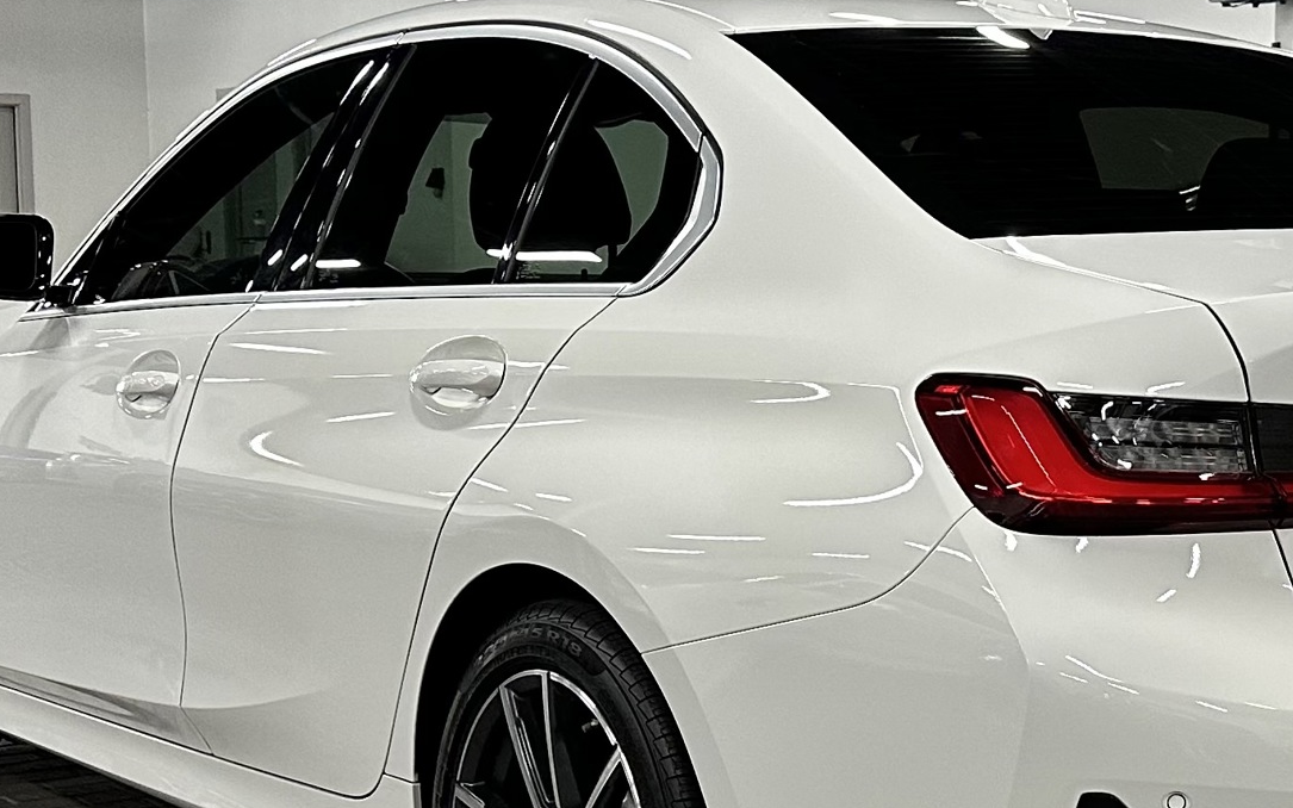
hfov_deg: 43.2
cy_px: 383
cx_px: 940
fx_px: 1586
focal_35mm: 45
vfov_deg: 28.6
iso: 250
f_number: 1.78
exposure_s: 1/103
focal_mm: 6.86
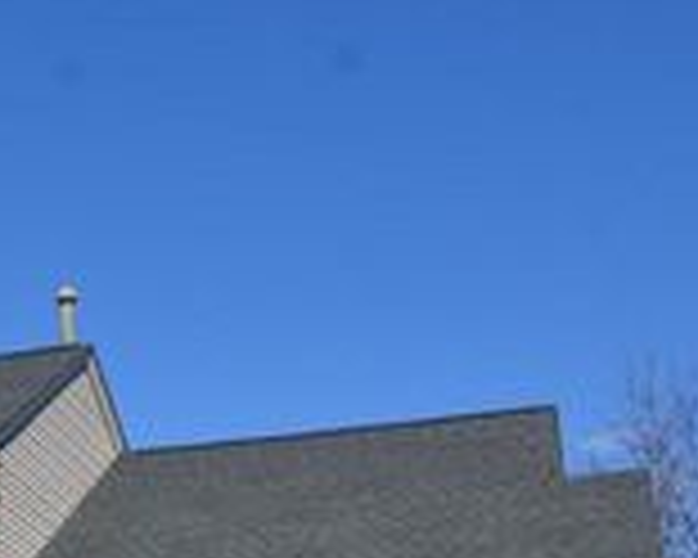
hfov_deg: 16.8
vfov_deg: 13.6
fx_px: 2252
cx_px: -158
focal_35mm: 109
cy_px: 727
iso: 100
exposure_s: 1/320
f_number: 9
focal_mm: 24
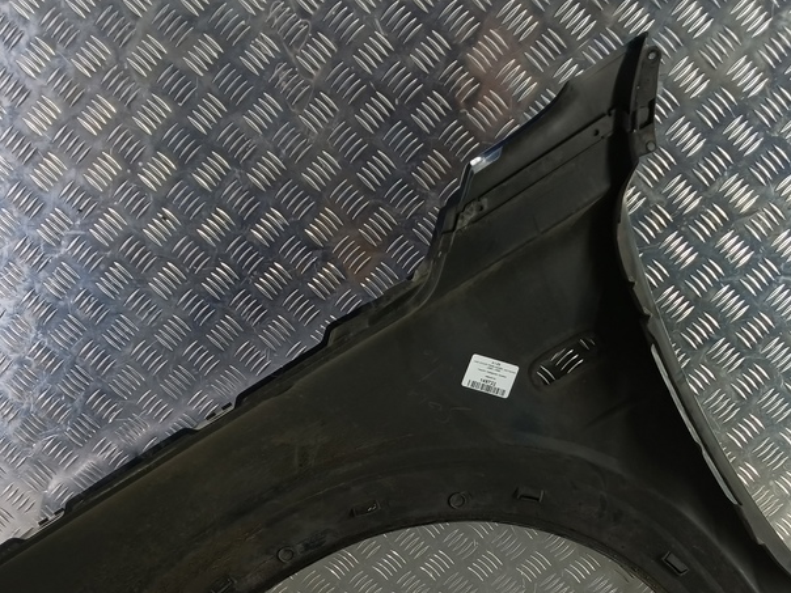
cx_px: 430
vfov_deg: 35.3
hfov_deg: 47.8
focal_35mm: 39
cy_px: 500
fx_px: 891
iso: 152
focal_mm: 4.11
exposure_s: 1/50
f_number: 1.6
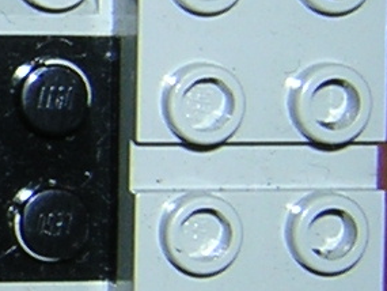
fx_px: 2259
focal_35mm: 202
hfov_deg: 9.3
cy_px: 53
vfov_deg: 7.3
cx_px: -342
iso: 100
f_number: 5.2
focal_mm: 4.7
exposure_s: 1/60.1
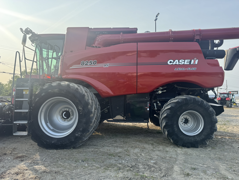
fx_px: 166
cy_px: 90
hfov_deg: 71.6
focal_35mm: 24
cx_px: 120
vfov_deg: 56.8
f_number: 1.78
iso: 80
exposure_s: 1/1721
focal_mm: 6.76
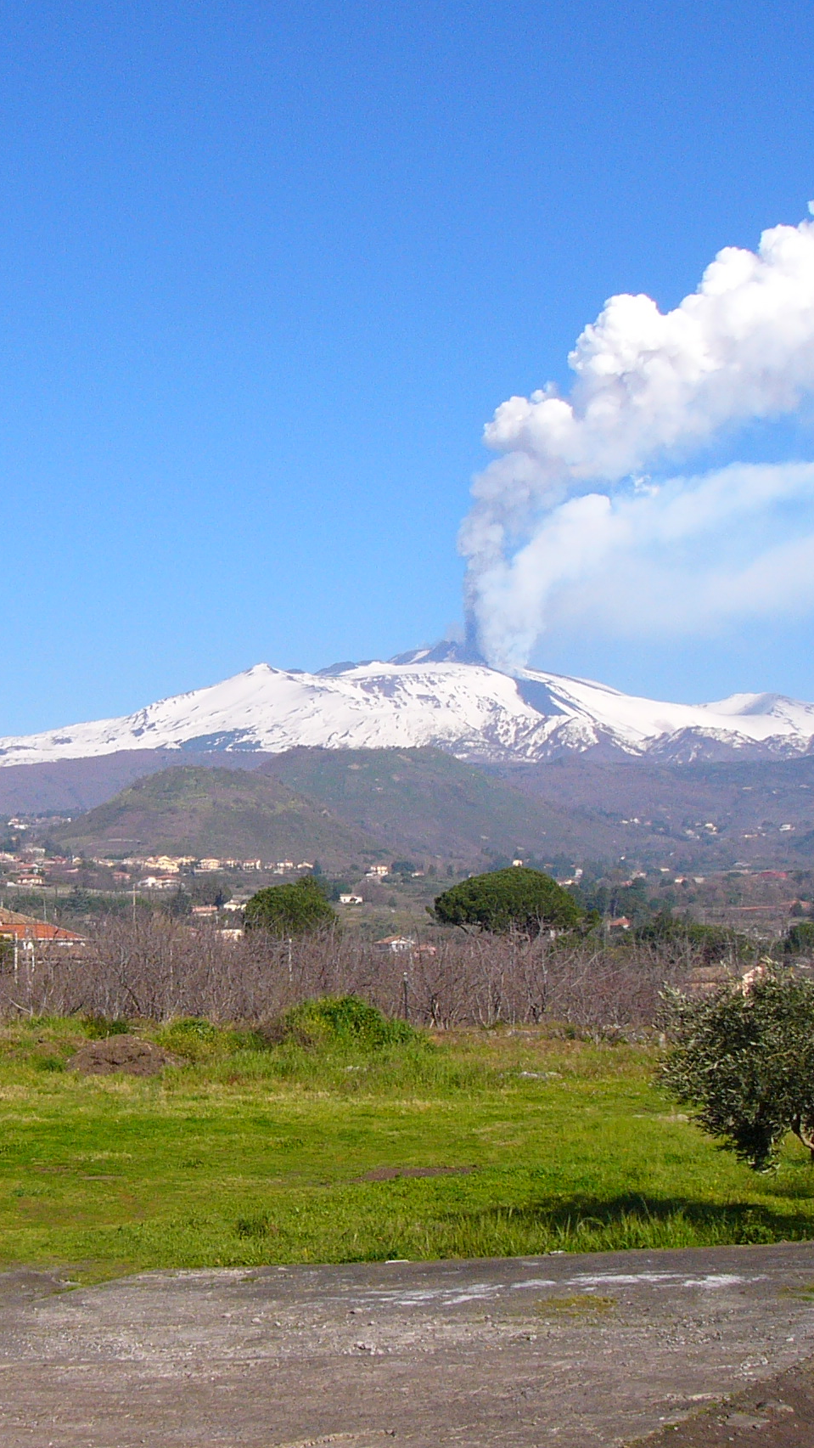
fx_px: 2034
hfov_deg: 22.4
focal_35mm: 53
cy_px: 731
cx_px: 198
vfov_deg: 39.2
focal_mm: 6
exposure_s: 1/640
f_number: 5.6
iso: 100
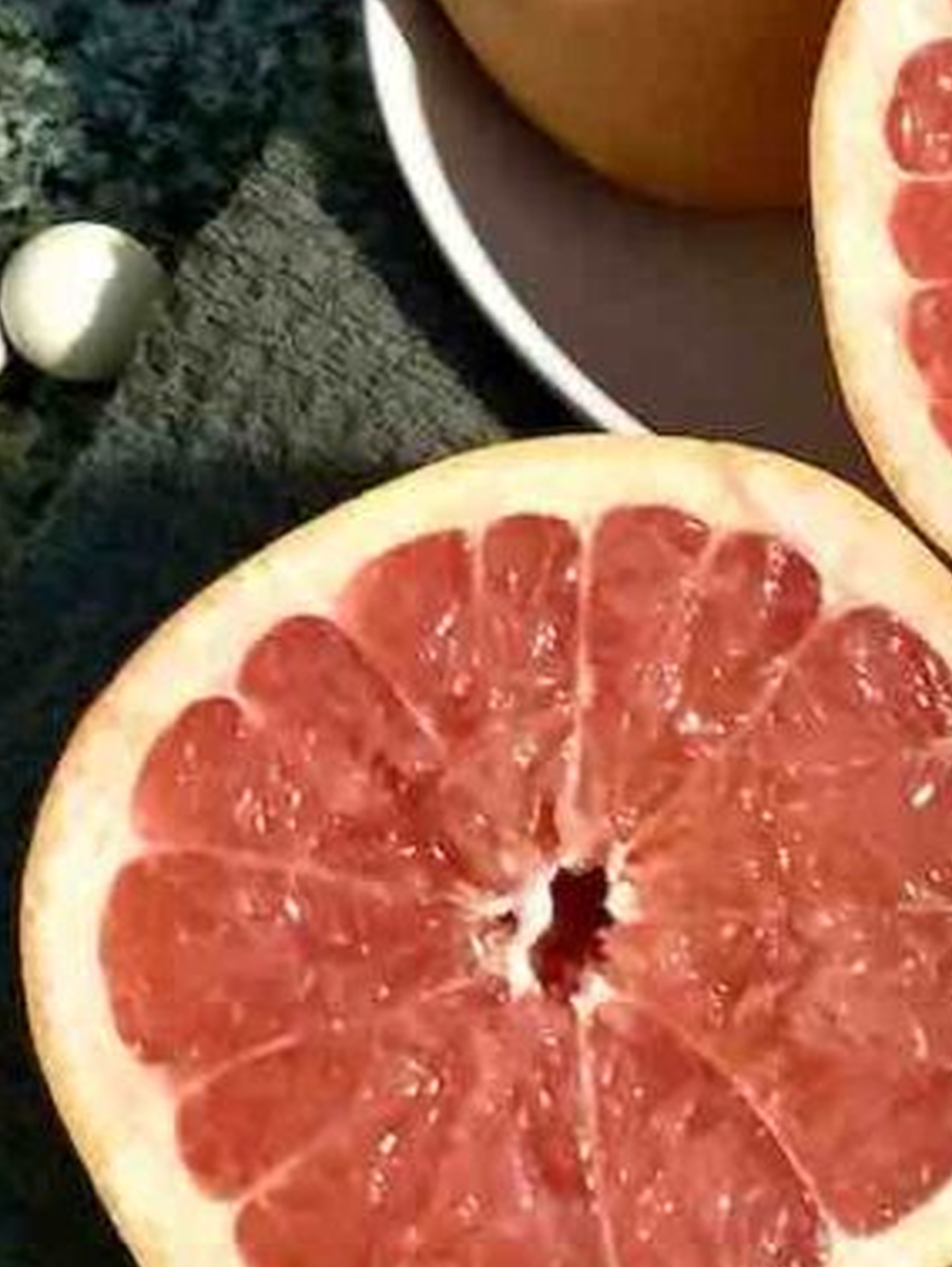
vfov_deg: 32.6
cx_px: 838
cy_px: 520
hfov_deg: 24.2
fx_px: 2161
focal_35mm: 59
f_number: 2.4
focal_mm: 3.3
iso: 640
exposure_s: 1/20
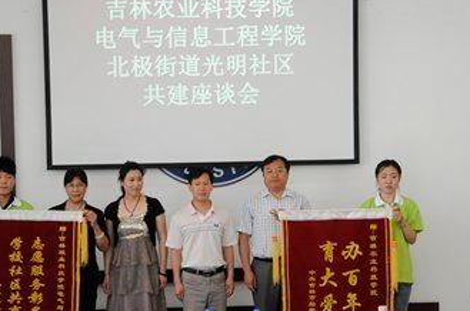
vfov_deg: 12.0
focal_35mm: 114
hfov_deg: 18.0
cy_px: 175
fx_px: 1485
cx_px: 217
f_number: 4.8
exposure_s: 1/60
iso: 800
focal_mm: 50
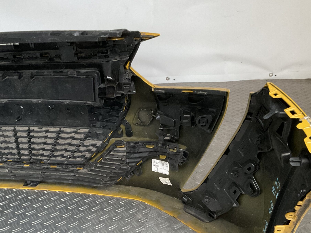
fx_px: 368
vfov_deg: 34.7
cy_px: 162
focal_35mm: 41
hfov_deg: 45.7
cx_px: 140
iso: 320
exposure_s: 1/25
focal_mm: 3
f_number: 1.8
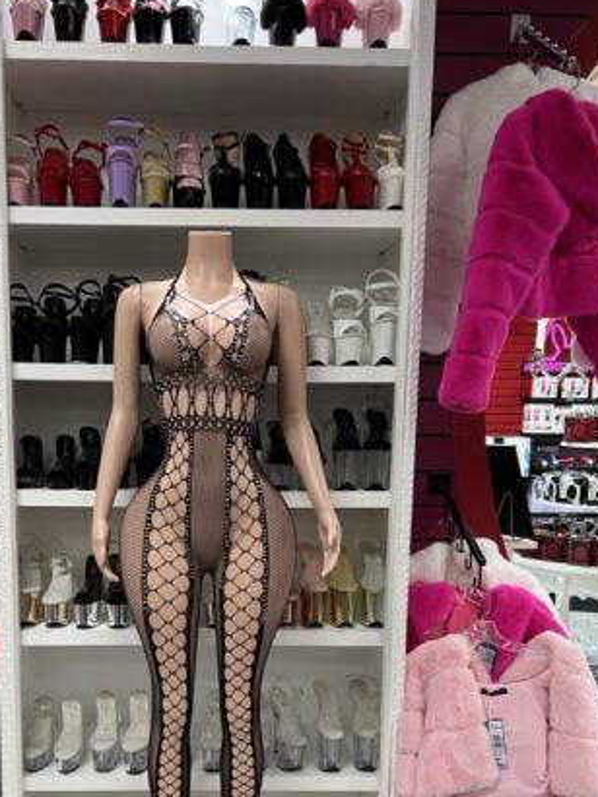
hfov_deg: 37.4
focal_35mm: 38
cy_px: 541
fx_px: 876
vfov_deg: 48.1
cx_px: 208
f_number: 1.5
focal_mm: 5.7
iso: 125
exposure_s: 1/60
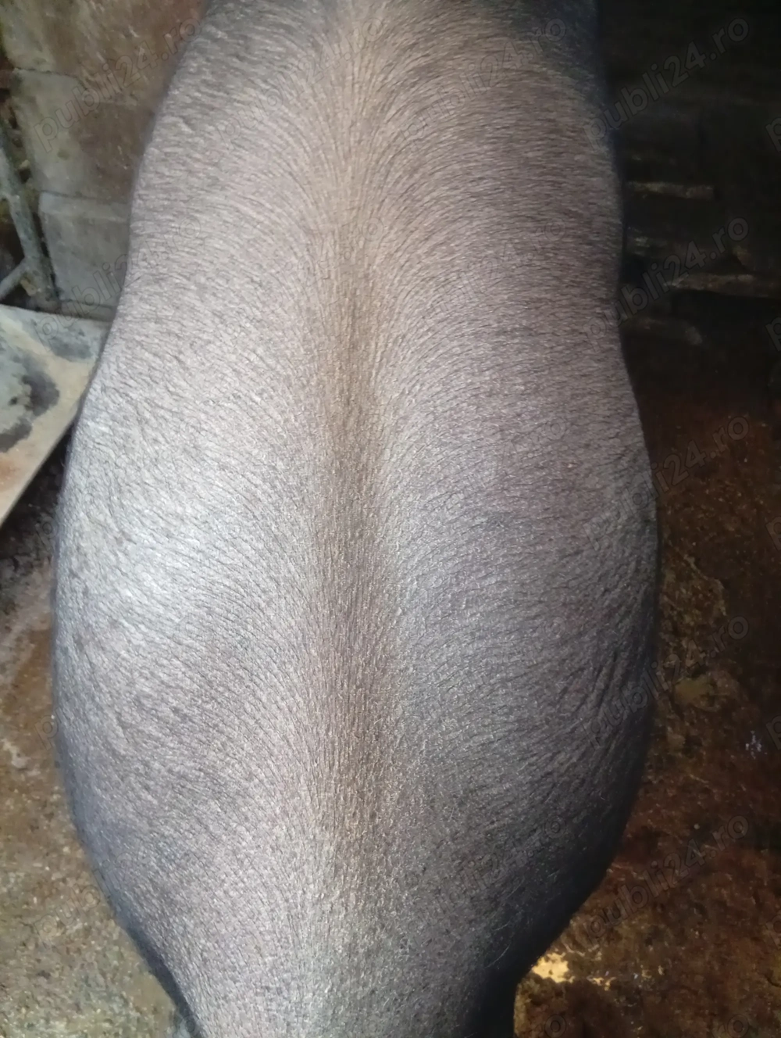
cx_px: 390
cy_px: 519
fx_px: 810
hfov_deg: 51.5
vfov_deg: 65.2
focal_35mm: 27
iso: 548
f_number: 1.8
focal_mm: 3.84
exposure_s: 1/33.3
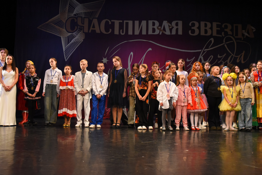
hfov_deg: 54.4
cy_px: 88
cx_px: 131
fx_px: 255
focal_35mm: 35
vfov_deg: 37.9
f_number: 6.3
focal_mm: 35
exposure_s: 1/250
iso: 5000
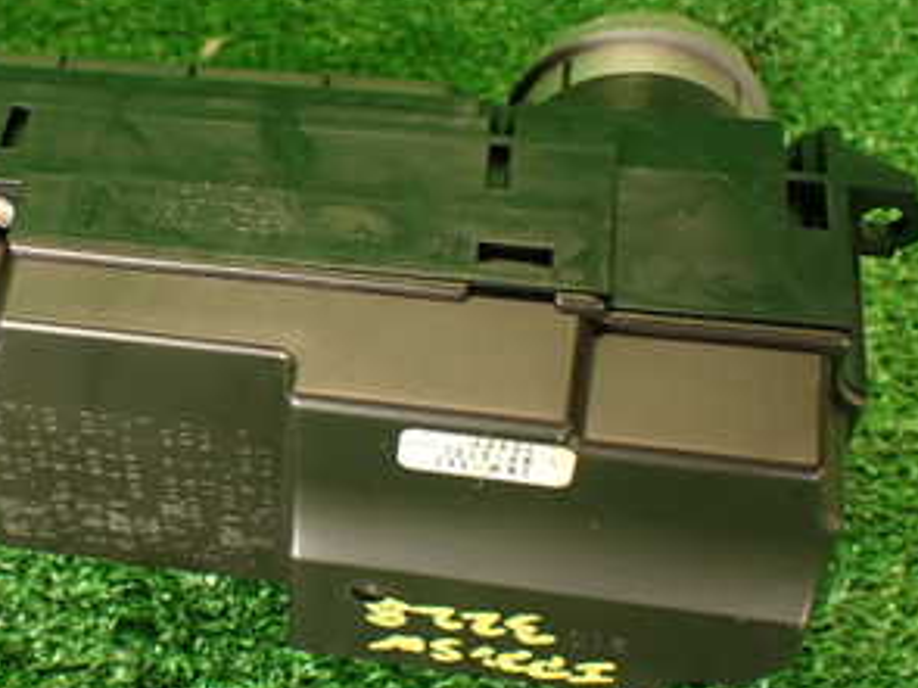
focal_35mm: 61
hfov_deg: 30.3
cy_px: 333
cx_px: 93
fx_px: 1617
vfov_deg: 24.0
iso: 200
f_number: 2.3
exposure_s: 1/30
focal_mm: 5.4
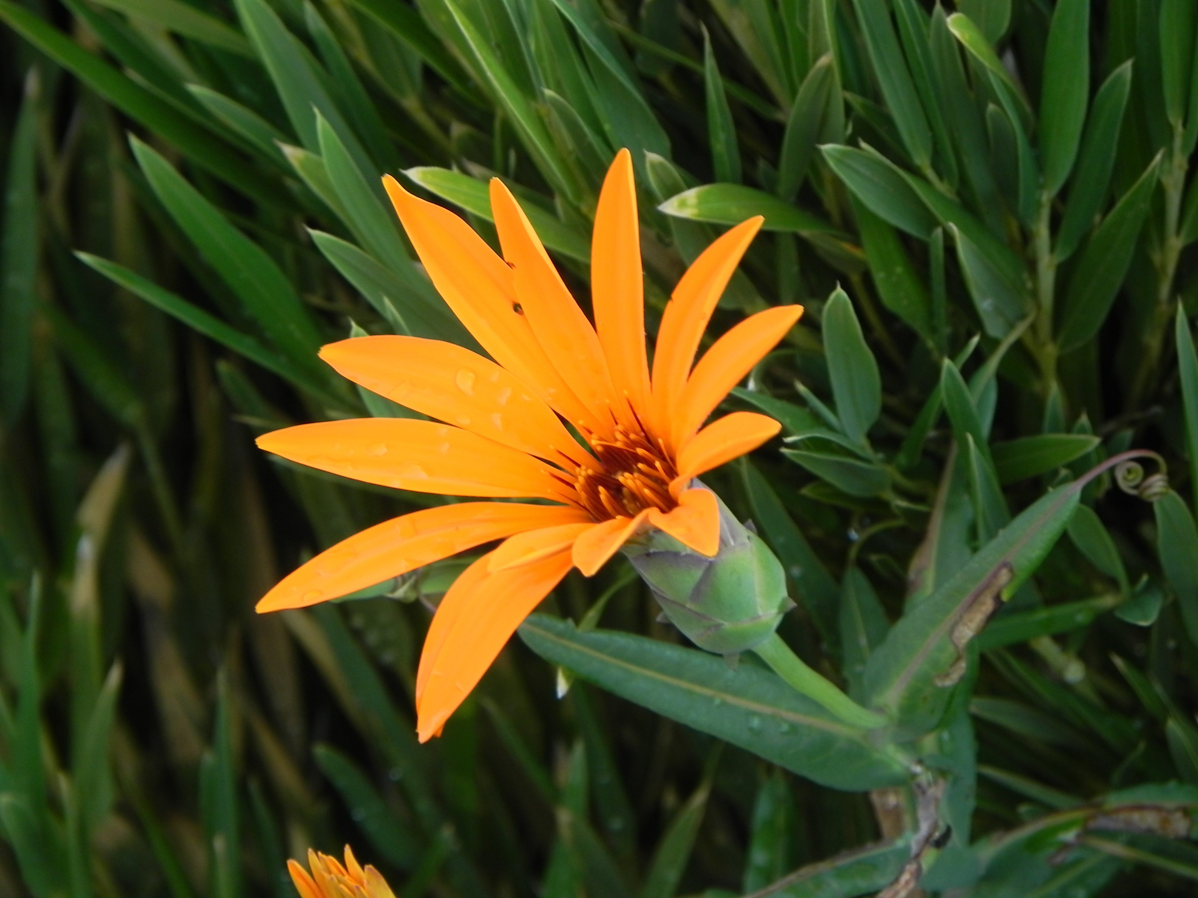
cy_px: 449
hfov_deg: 4.7
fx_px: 14709
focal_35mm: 425
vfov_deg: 3.5
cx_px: 599
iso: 160
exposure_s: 1/89.7
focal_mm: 75.7
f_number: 5
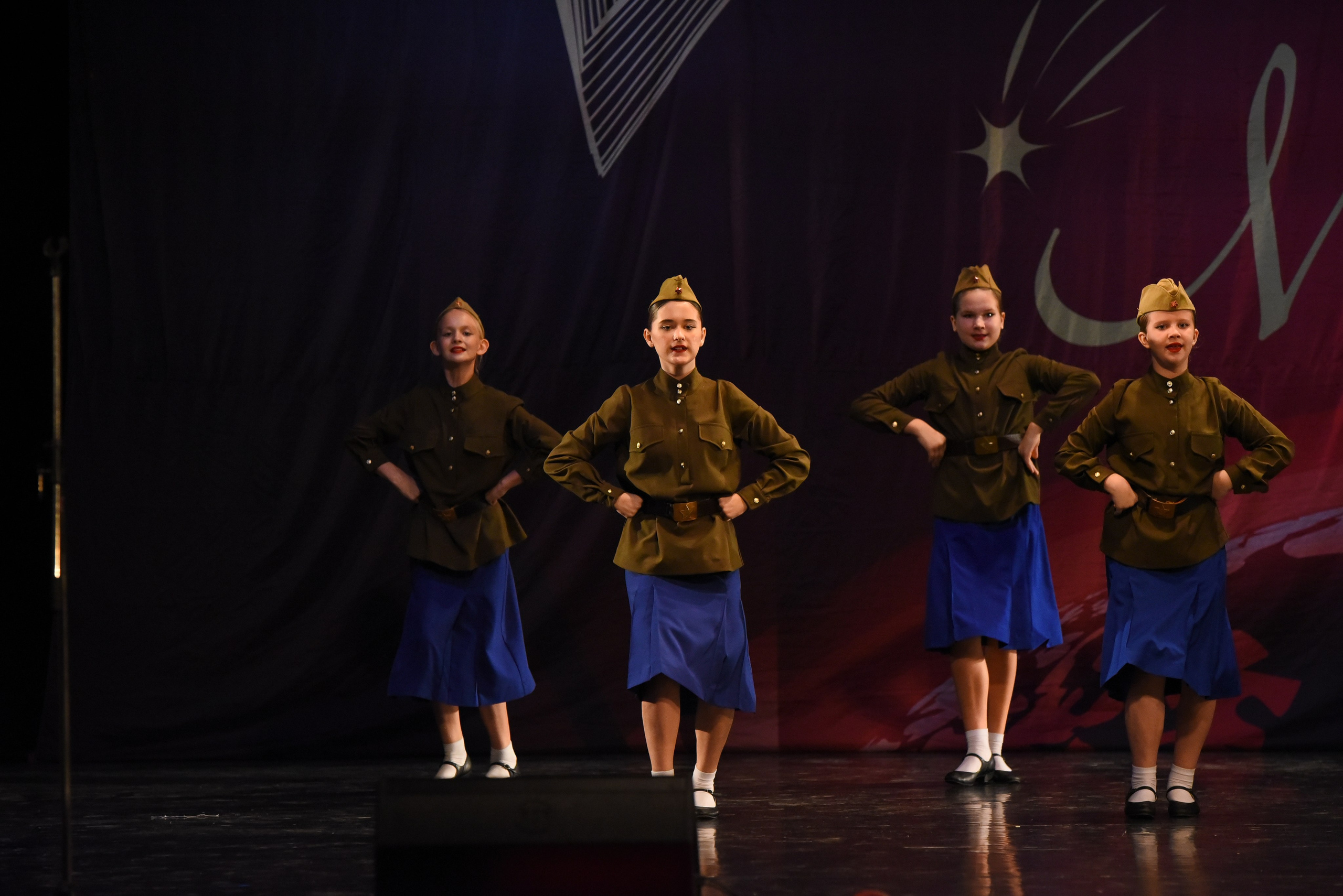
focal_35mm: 165
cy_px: 448
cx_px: 672
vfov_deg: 8.3
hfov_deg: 12.4
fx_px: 6158
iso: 5000
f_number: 3.5
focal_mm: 165
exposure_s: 1/640
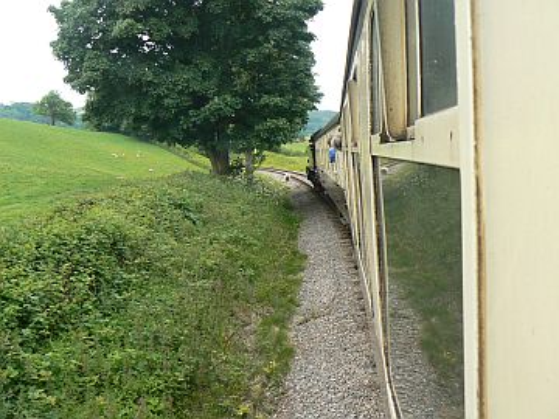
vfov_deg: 39.7
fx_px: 581
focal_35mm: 36
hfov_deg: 51.4
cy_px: 210
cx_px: 280
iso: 80
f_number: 5.6
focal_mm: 6
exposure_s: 1/125
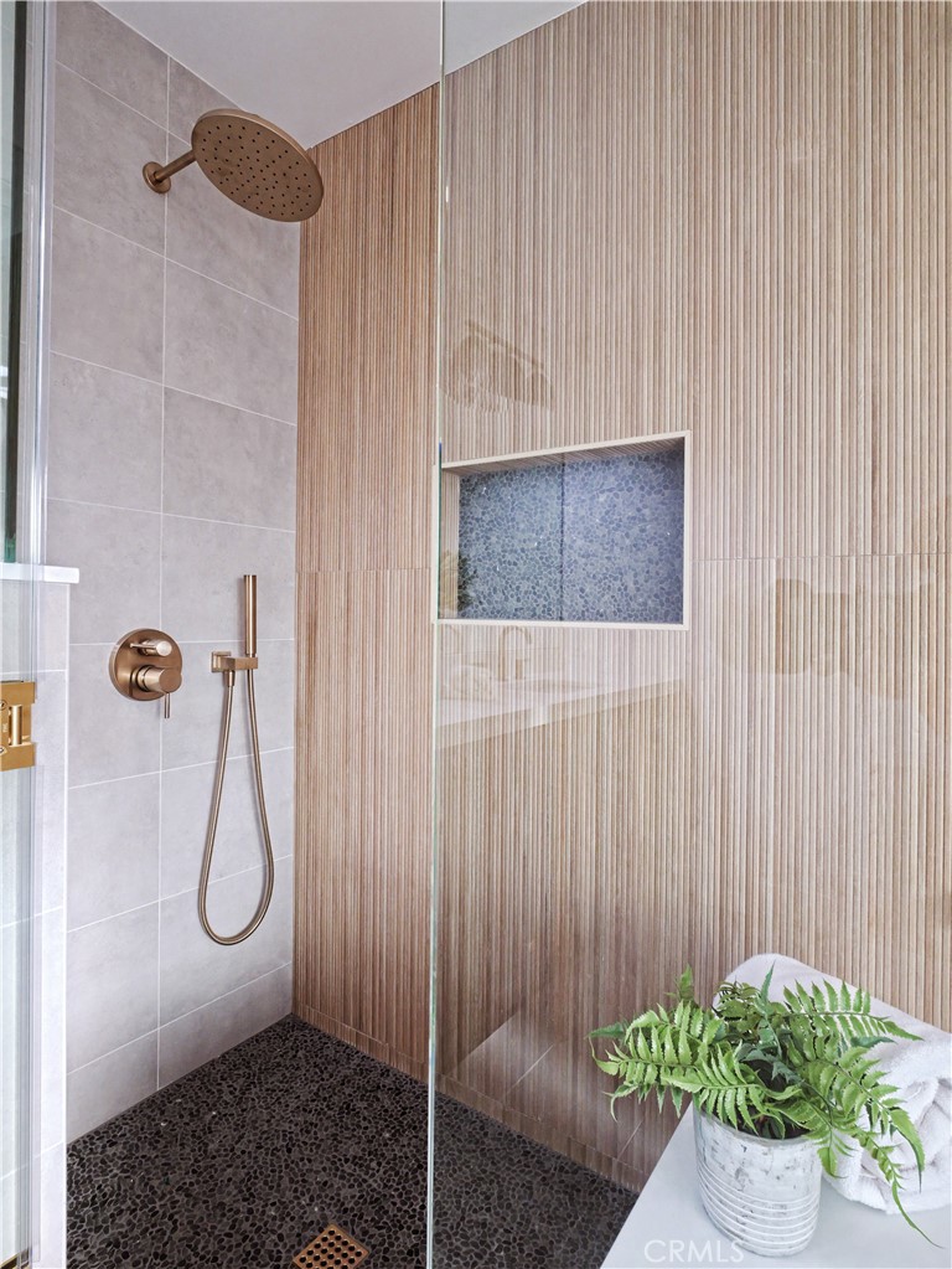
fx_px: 660
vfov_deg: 87.7
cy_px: 634
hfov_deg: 71.6
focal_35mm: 18
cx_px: 476
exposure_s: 1/40
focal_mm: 9
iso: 1600
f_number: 8
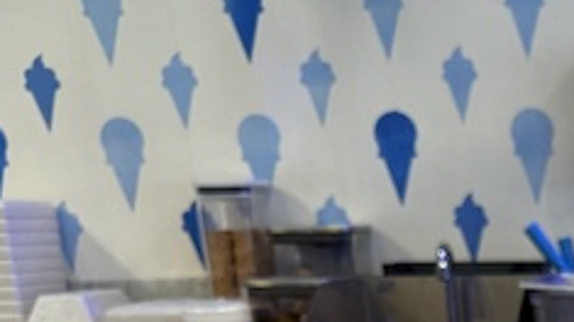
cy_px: 748
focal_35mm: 100
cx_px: 796
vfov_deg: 10.5
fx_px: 1521
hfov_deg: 19.3
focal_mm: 6.76
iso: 160
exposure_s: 1/120
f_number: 1.78
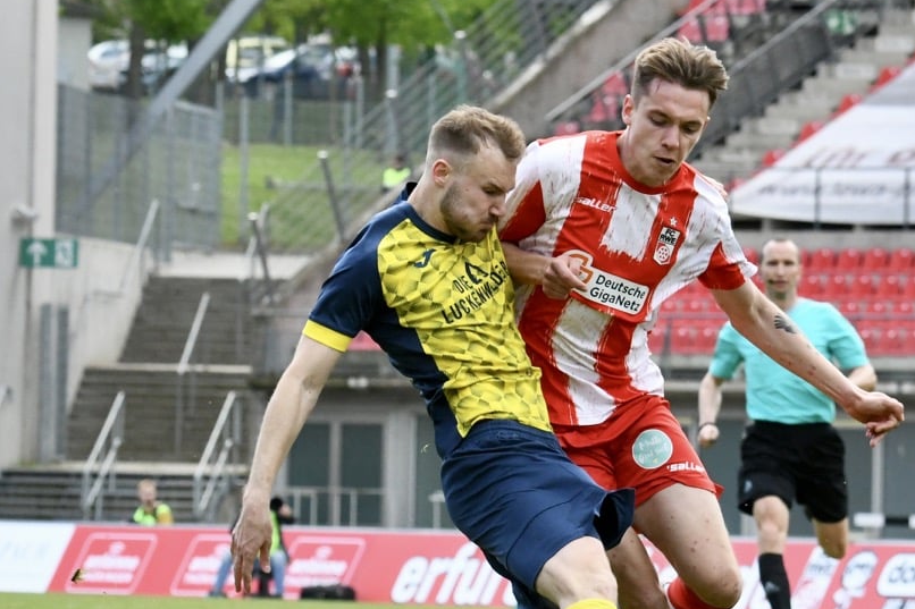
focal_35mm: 262
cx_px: 435
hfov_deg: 7.9
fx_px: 6657
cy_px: 396
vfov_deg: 5.2
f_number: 8
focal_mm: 165
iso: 2500
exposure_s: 1/1600
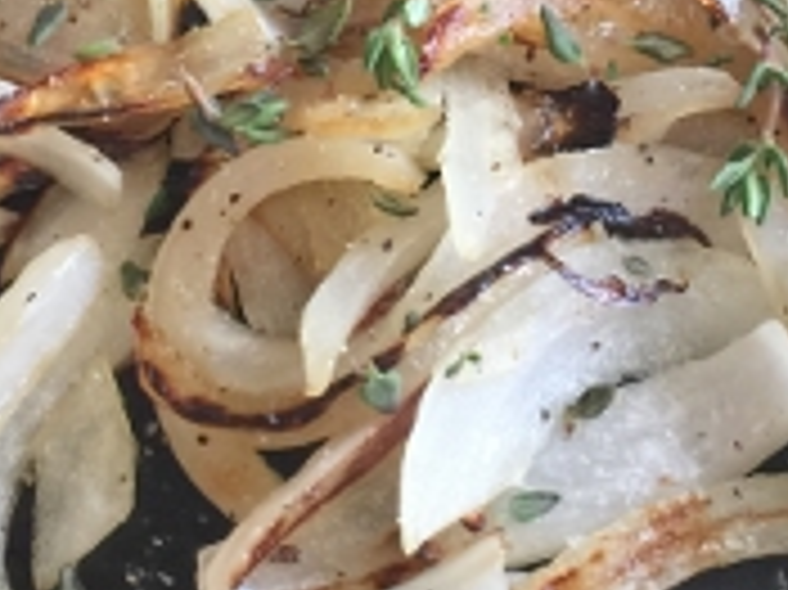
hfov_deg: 18.5
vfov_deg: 13.7
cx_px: 572
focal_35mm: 106
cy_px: -63
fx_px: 2411
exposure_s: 1/30
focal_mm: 4.15
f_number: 2.2
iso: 32
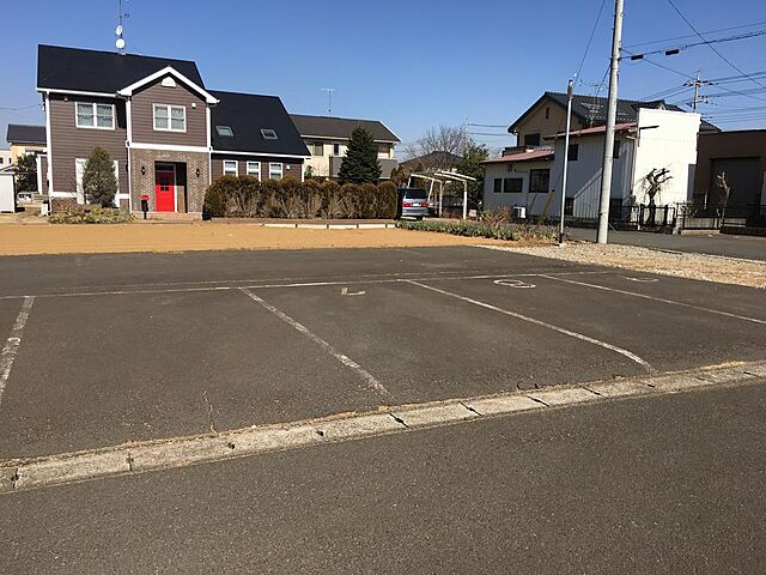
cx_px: 383
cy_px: 288
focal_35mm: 29
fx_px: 642
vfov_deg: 48.2
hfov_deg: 61.7
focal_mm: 4.15
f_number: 2.2
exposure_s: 1/1832
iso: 25
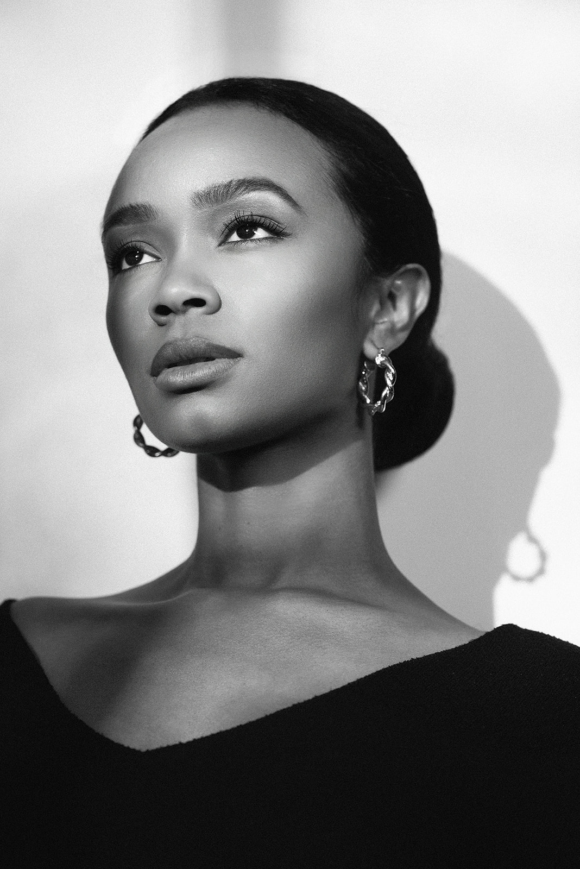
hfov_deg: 13.1
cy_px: 434
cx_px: 290
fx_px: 2535
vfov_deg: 19.4
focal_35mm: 105
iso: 250
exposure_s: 1/500
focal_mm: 105
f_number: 5
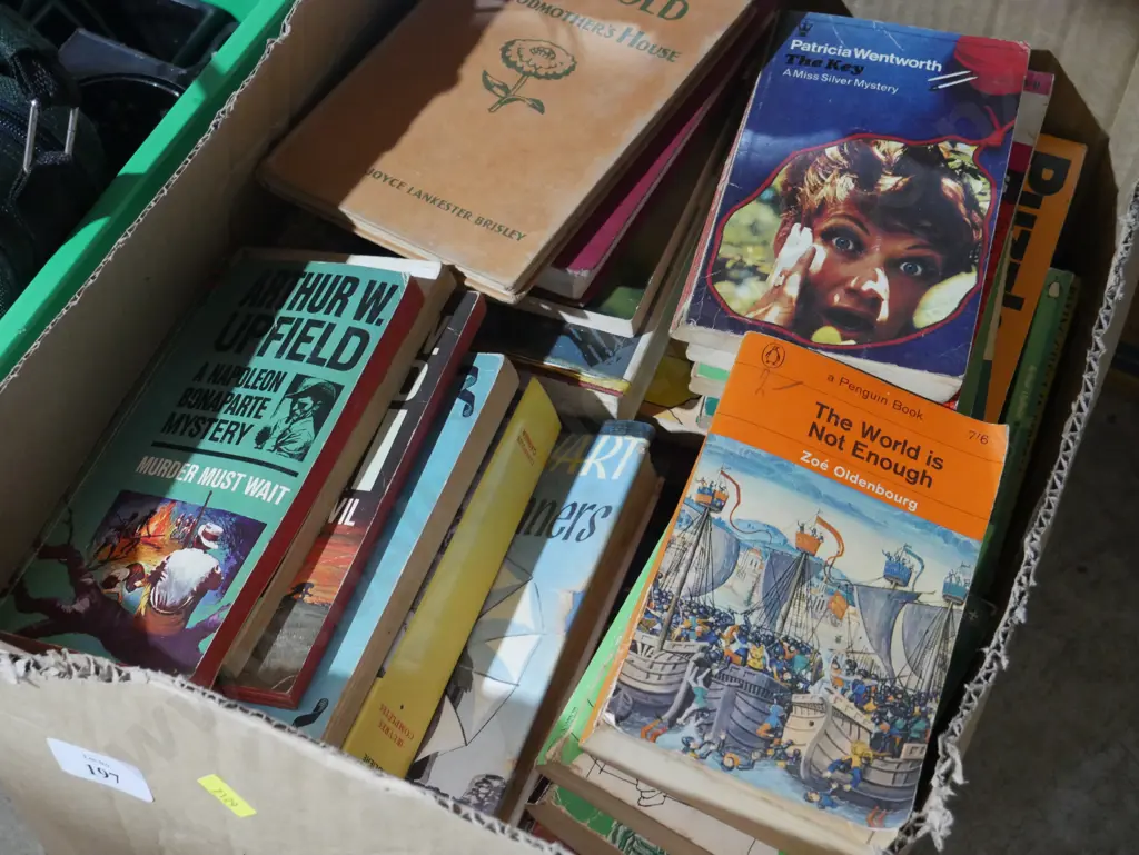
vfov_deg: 24.4
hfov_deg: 32.2
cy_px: 428
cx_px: 570
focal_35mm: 60
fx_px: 1975
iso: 3200
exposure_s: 1/50
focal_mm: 30
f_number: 5.4
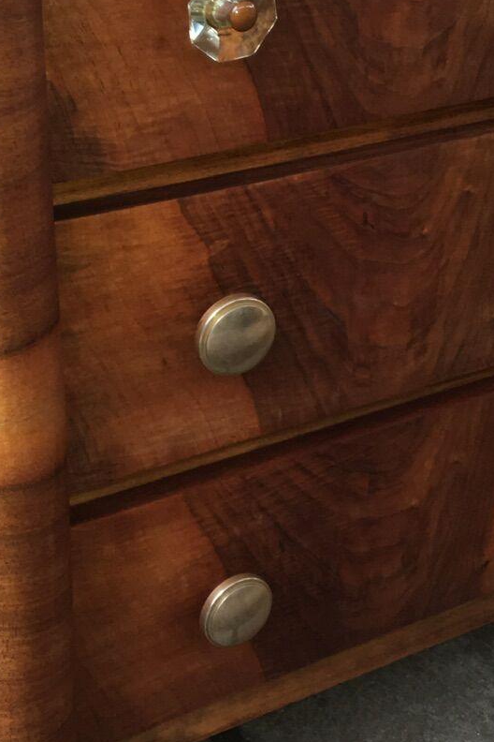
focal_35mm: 78
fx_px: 1605
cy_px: 289
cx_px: 333
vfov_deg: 25.9
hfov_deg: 17.4
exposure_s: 1/33
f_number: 2.2
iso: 50
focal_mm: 4.15
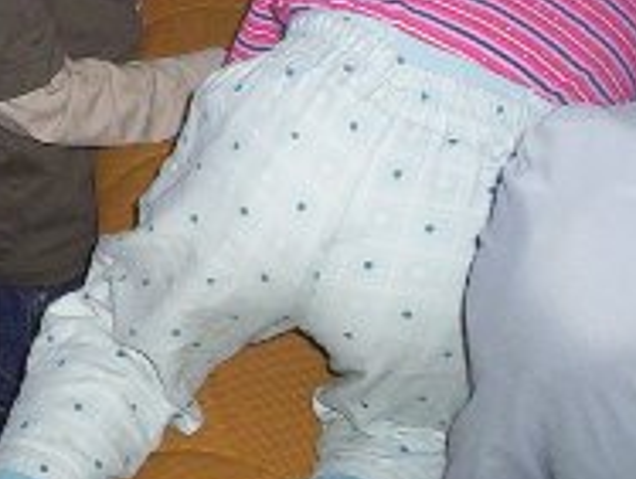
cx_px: -209
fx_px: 2135
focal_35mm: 116
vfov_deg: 12.7
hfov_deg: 16.0
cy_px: 15
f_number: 4.5
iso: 140
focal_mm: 4.99
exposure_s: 1/60
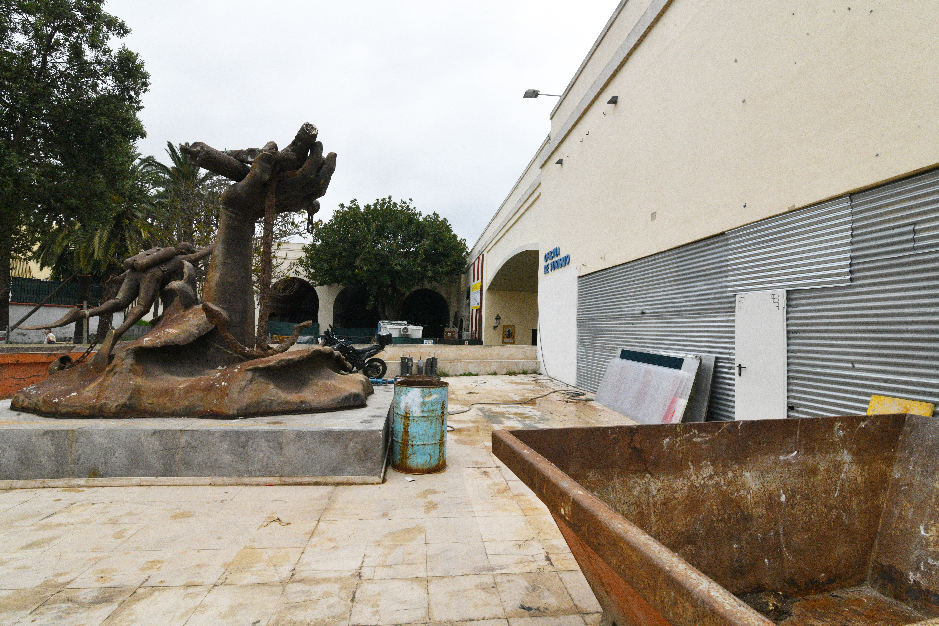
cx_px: 470
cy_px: 313
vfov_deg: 73.7
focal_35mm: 16
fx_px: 417
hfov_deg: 96.7
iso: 1600
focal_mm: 16
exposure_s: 1/500
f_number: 22
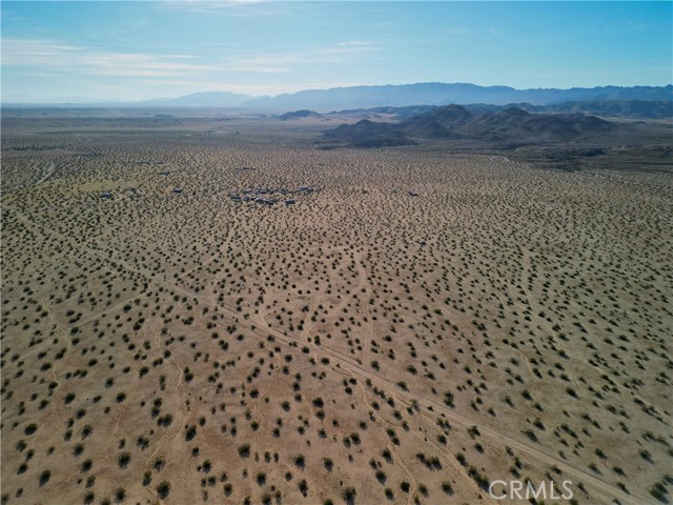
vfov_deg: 56.8
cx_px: 336
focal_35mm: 24
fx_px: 467
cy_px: 252
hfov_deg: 71.6
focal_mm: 6.72
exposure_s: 1/640
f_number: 1.7
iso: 150
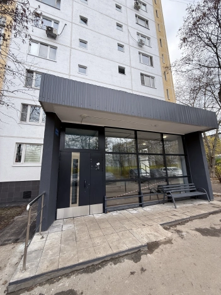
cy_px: 148
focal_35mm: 14
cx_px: 110
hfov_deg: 85.7
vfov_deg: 102.1
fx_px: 119
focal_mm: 2.22
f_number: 2.2
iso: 50
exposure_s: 1/102
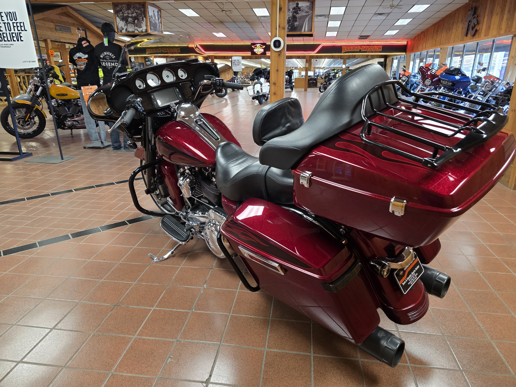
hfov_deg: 73.9
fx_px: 343
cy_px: 194
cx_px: 258
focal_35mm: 23
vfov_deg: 58.9
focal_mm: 6.3
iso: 400
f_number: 1.7
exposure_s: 1/120
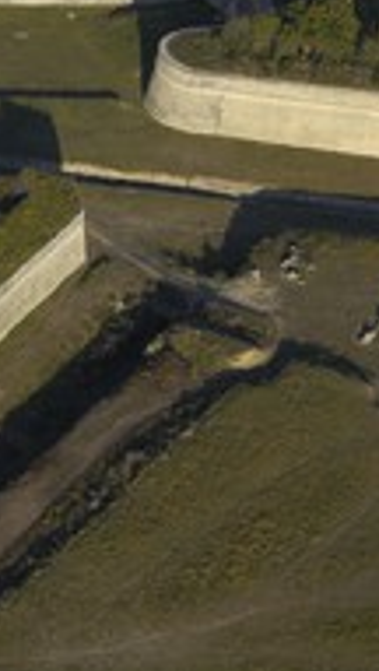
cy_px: 204
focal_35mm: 242
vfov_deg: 8.9
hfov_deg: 5.0
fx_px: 4306
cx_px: -188
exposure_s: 1/640
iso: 100
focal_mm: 70
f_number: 5
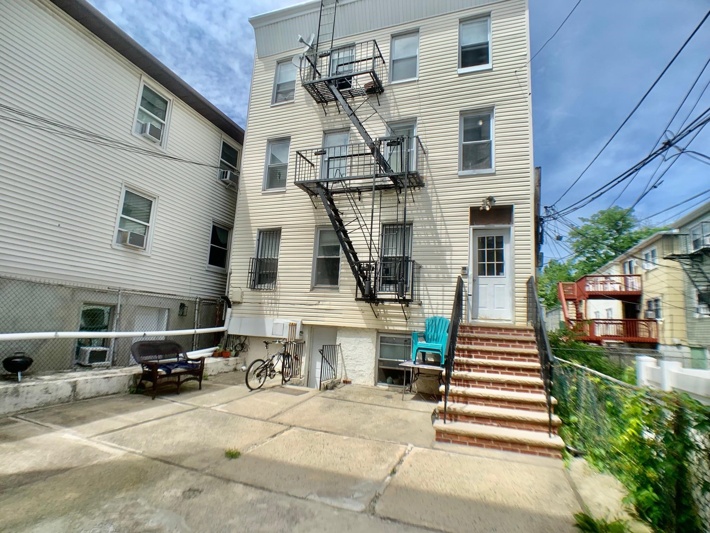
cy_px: 266
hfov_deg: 67.3
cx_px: 355
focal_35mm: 26
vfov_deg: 53.1
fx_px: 533
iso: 25
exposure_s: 1/2075
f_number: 1.8
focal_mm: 4.25
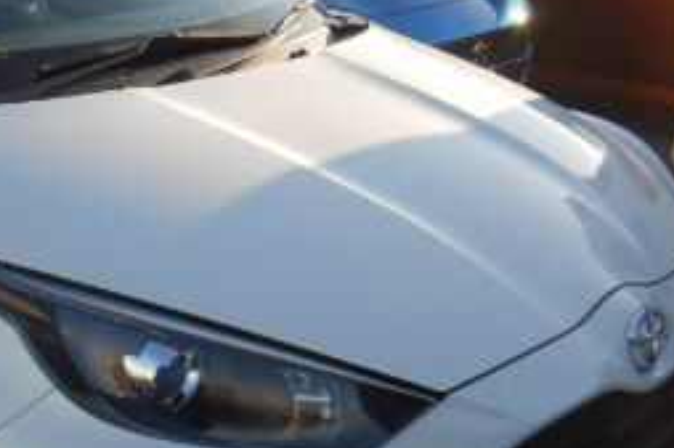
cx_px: 29
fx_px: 1179
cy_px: 270
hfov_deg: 30.1
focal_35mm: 63
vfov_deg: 21.5
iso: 125
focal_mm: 4.3
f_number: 2.8
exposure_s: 1/1000
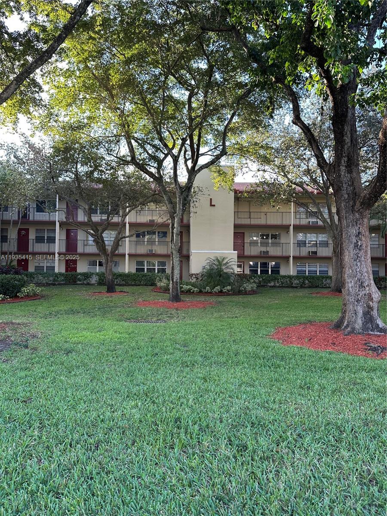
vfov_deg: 71.6
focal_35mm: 24
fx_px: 358
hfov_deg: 56.8
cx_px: 194
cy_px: 258
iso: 64
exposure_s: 1/155
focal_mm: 6.86
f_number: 1.78
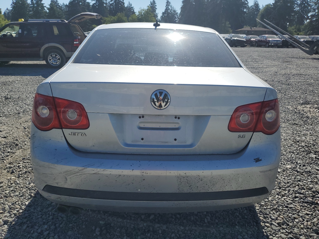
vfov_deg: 53.1
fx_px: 240
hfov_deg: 67.3
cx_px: 160
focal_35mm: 26
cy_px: 120
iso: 50
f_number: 1.5
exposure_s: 1/10000
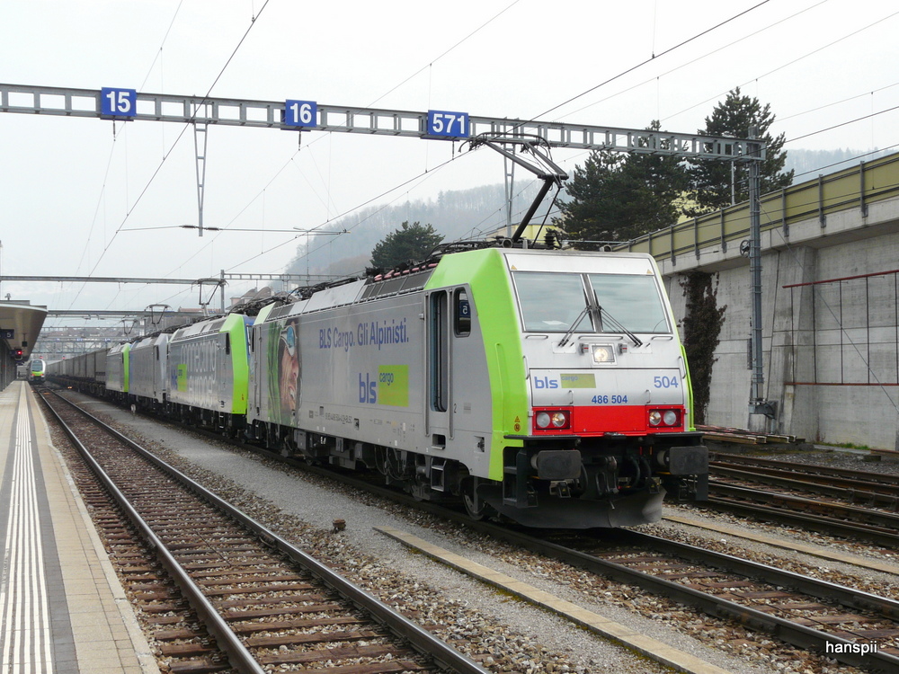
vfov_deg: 31.5
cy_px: 337
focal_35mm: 46
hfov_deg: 41.2
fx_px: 1195
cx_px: 450
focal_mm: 7.5
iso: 100
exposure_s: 1/250
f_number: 5.6
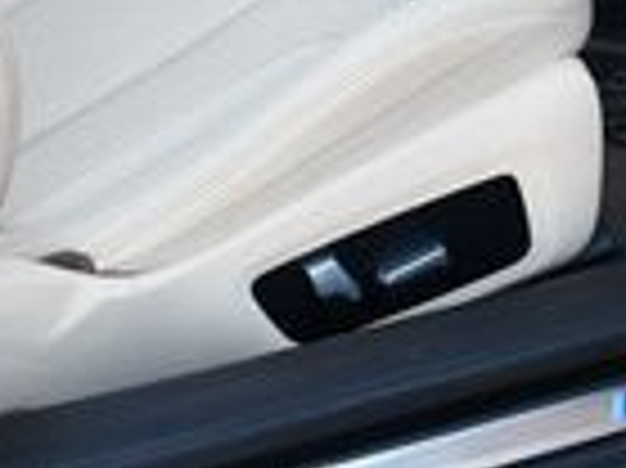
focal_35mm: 160
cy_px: -486
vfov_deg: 8.7
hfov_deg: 12.3
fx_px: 2891
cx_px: 158
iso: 400
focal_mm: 18
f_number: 4.5
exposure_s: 1/250
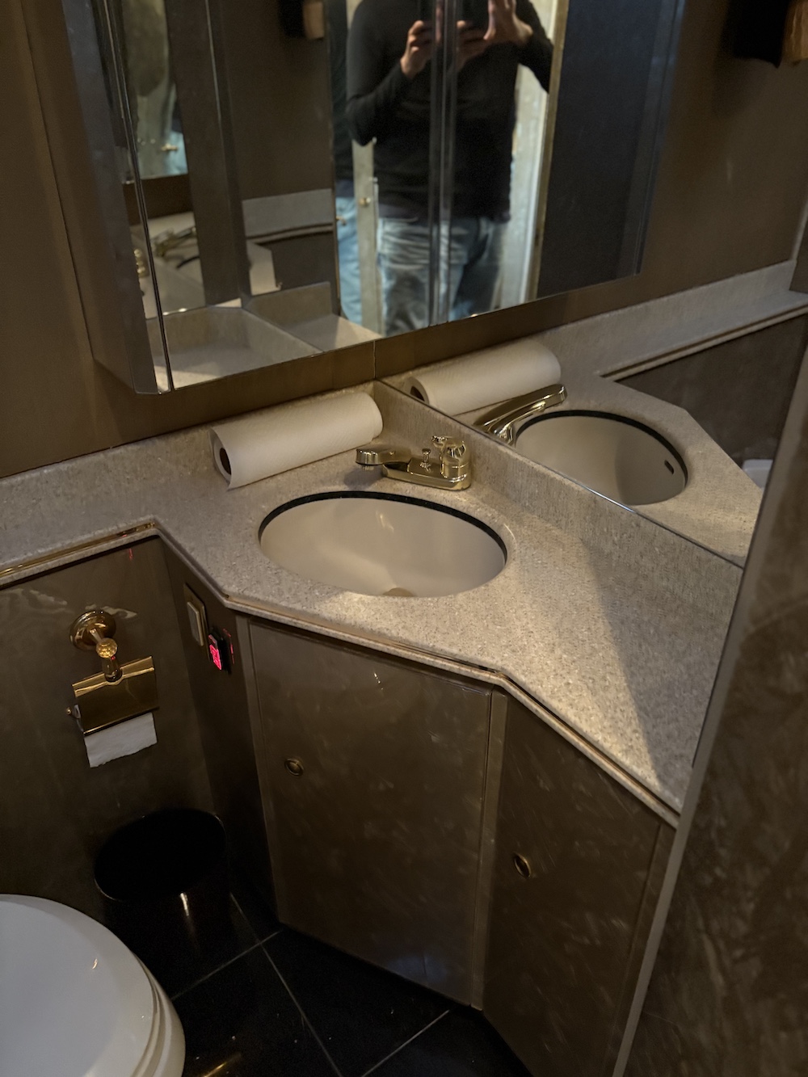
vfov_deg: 67.3
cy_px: 538
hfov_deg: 53.1
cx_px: 404
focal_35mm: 26
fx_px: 809
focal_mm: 5.96
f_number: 1.6
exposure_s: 1/30
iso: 1000
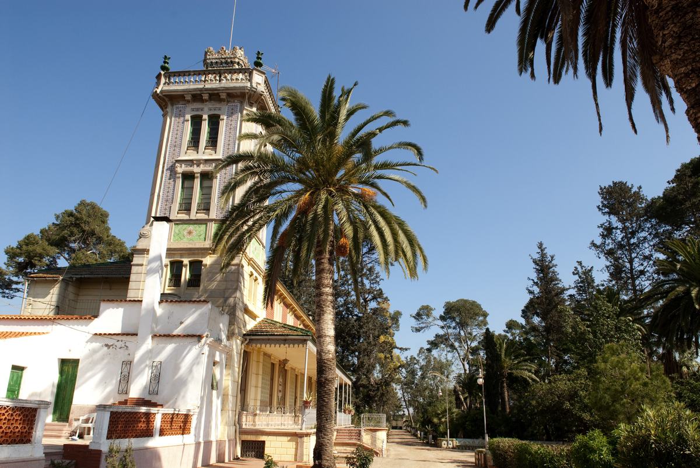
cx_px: 350
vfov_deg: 50.5
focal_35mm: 26
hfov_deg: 70.4
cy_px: 234
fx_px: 496
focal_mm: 17
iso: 200
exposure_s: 1/200
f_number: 8
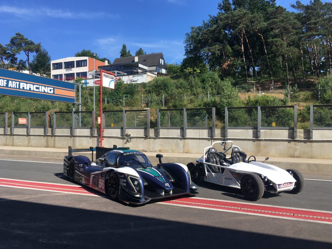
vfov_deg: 46.8
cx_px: 167
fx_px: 288
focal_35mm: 30
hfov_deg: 60.0
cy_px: 125
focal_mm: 4.15
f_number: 2.2
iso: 25
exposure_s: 1/1148
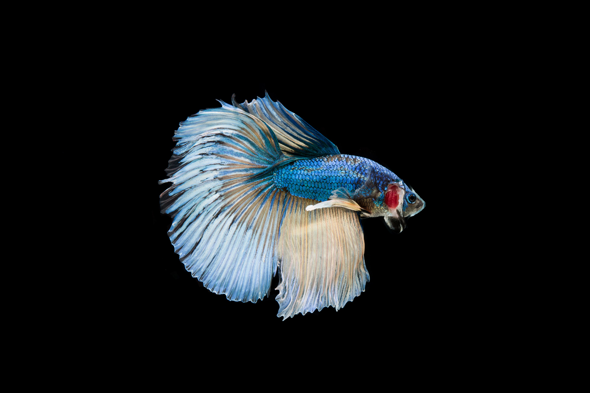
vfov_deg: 22.6
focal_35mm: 60
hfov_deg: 33.4
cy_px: 196
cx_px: 295
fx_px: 983
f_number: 22
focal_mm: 60
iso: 200
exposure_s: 1/100
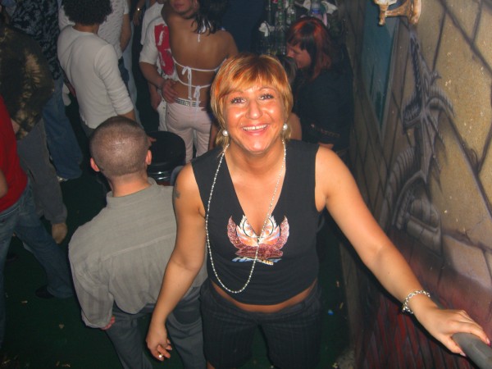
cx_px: 246
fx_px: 540
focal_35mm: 38
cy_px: 184
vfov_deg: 37.7
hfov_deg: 49.0
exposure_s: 1/60
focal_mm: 7.9
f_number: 2.8
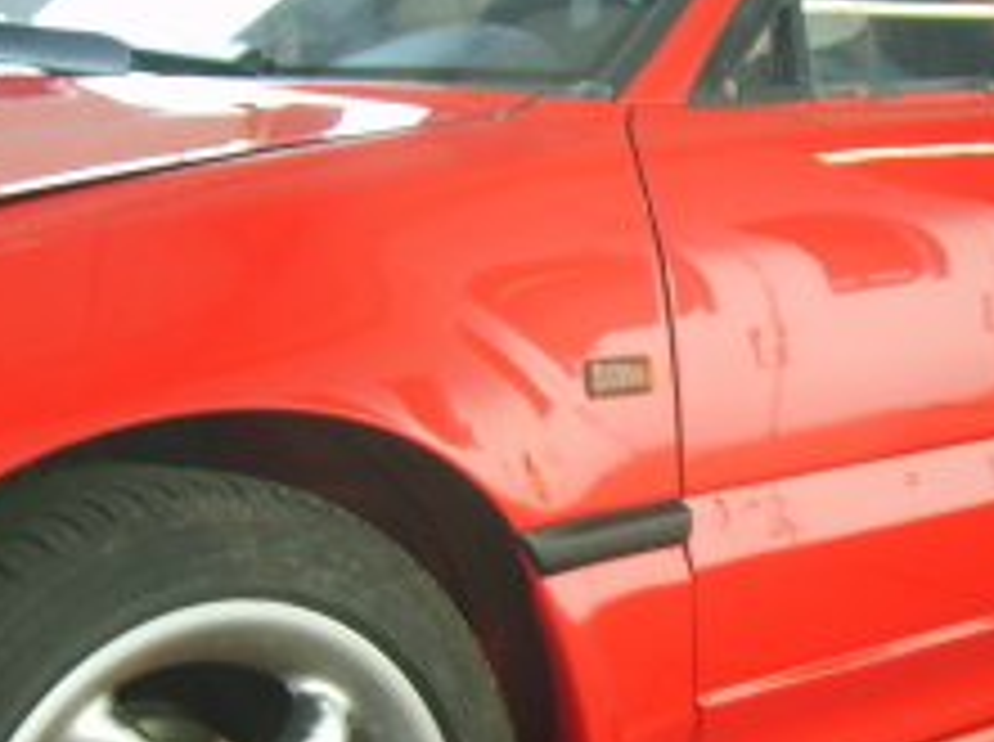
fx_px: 2207
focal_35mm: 77
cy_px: 508
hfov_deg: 25.0
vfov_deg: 19.0
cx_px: 776
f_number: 2.8
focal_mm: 5.8
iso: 59
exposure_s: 1/30
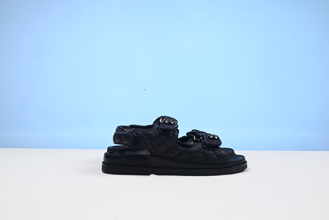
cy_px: 110
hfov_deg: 48.4
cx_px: 164
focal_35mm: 40
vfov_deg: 33.4
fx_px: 366
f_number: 16
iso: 100
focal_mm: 40
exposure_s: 1/2.5
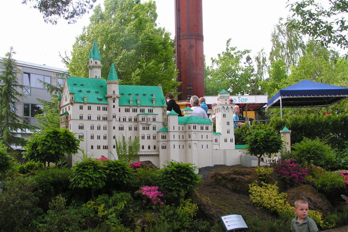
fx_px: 445
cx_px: 174
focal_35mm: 46
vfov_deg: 29.2
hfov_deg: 42.7
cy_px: 116
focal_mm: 7.4
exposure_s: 1/60
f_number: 5.6
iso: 50
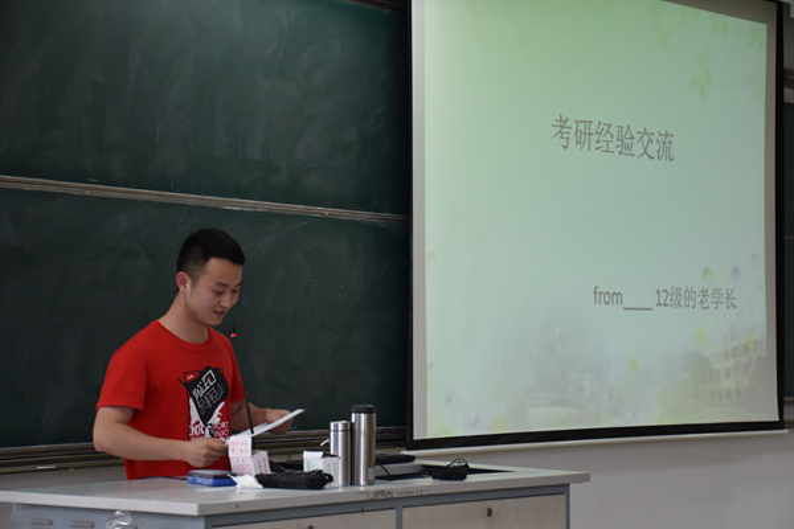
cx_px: 397
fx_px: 1720
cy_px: 264
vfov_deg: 17.5
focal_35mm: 78
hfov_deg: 26.0
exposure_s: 1/80
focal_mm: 52
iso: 640
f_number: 4.8
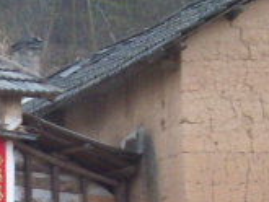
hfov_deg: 9.0
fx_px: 1688
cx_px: -29
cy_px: 376
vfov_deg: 6.7
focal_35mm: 217
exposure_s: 1/60
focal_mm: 5.7
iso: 154
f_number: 2.8
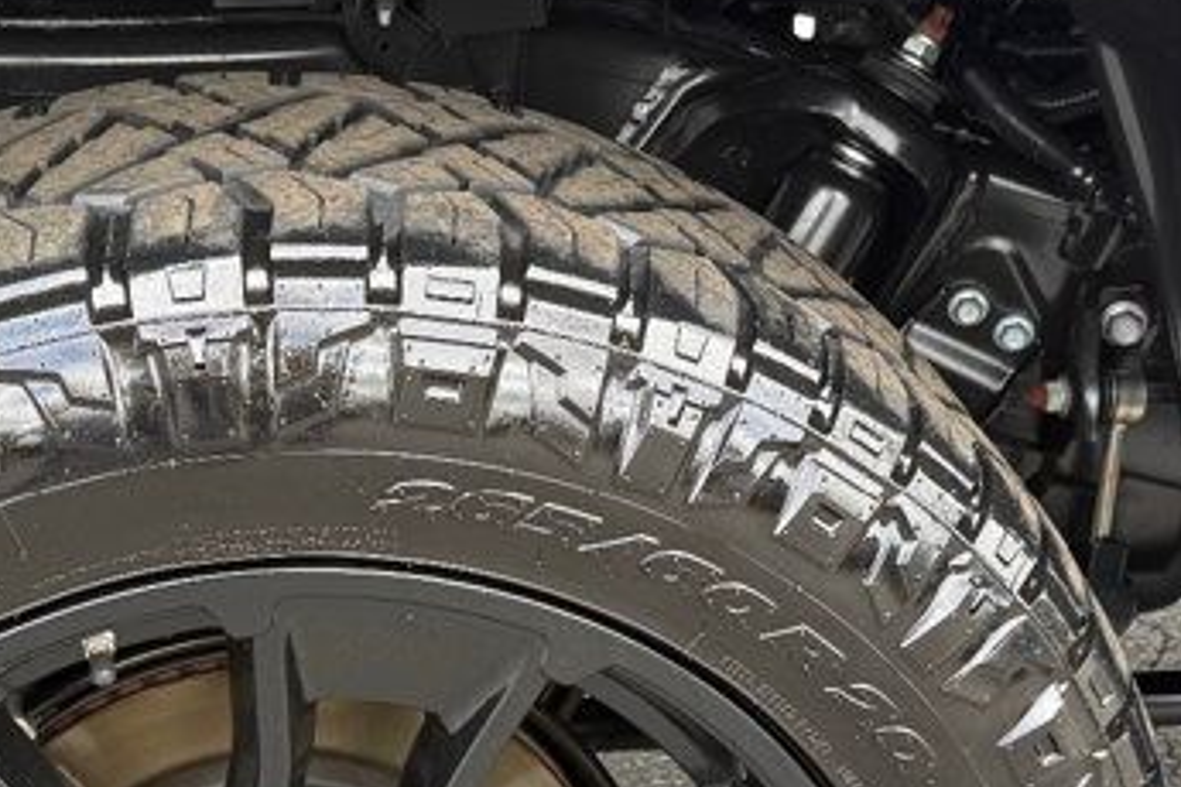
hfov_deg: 27.0
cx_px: 308
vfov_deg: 18.3
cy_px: 551
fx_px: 2427
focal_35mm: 74
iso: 80
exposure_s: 1/181
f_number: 1.78
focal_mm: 6.76
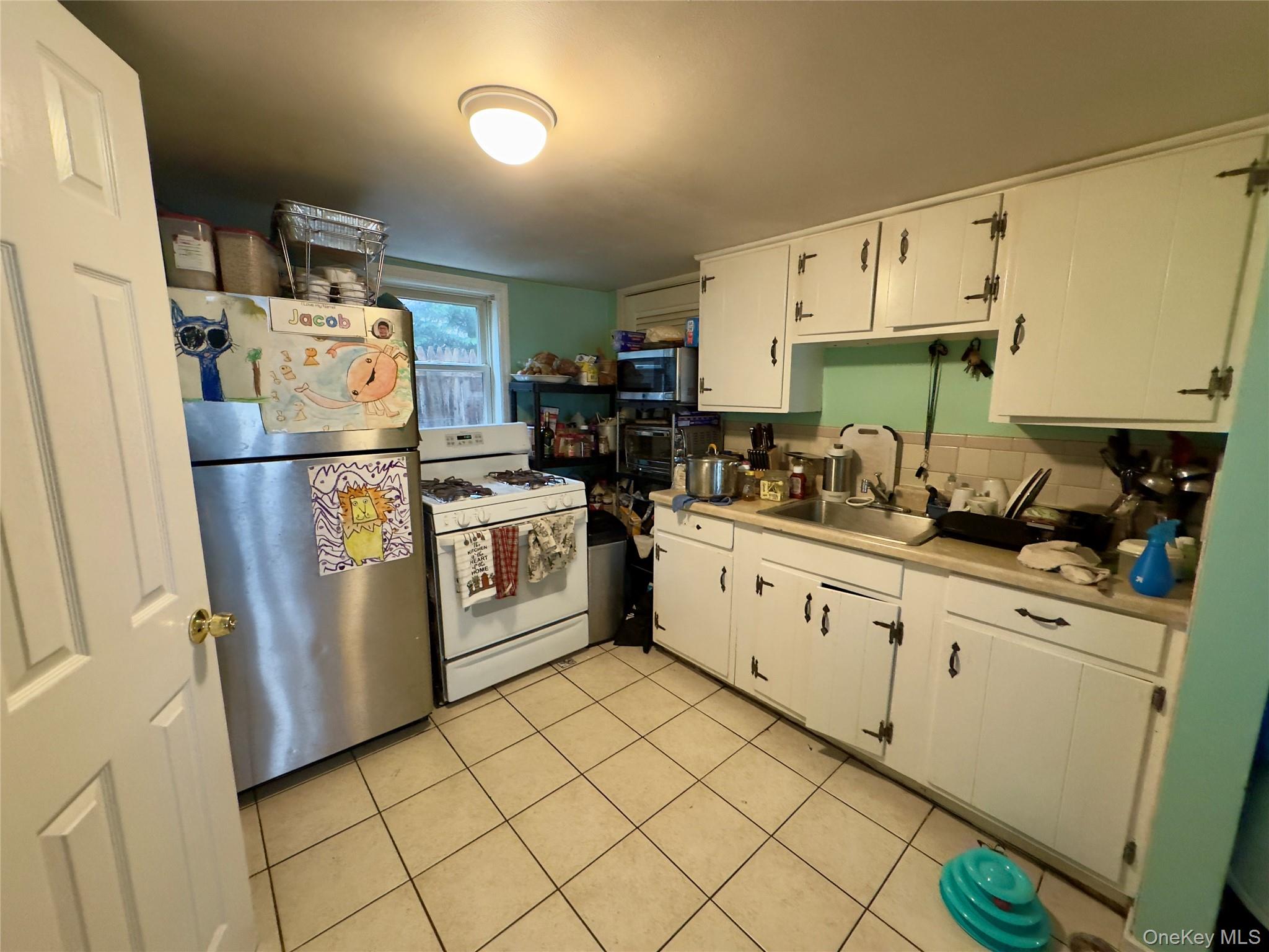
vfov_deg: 85.7
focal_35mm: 14
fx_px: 513
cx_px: 634
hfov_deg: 102.1
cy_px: 476
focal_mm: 2.22
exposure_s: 1/60
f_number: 2.2
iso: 1250
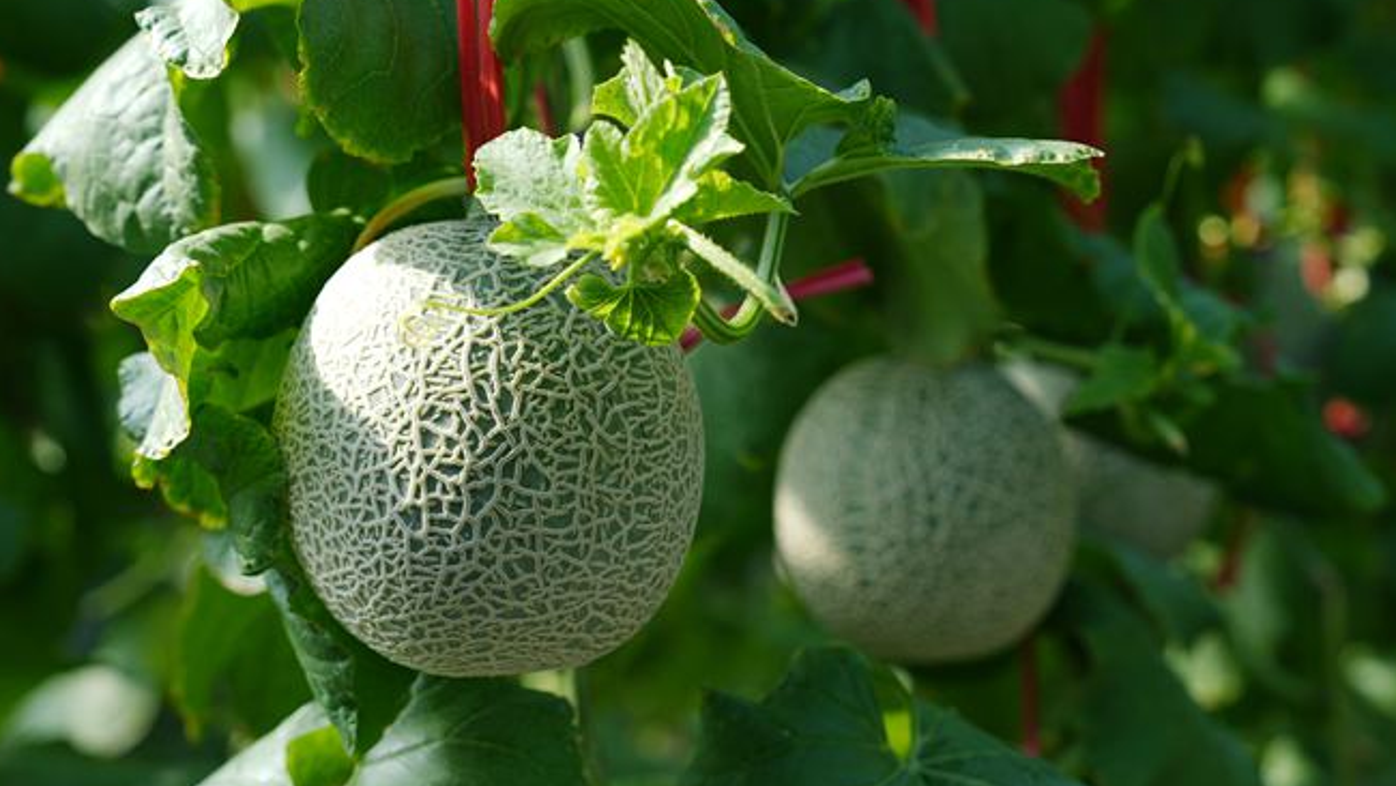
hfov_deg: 27.9
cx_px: 702
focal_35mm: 76
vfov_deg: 15.9
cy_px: 471
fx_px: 2814
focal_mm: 59
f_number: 3.5
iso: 80
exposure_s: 1/400
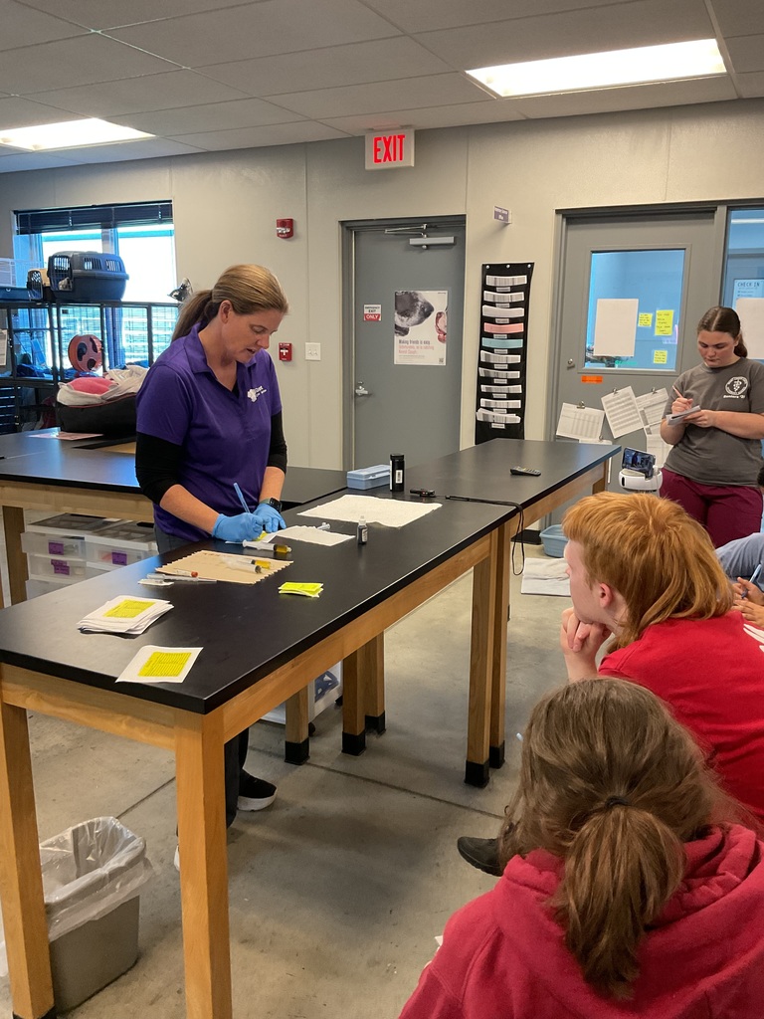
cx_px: 382
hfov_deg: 48.2
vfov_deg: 61.7
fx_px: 853
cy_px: 510
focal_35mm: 29
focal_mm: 3
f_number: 1.8
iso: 125
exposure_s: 1/60
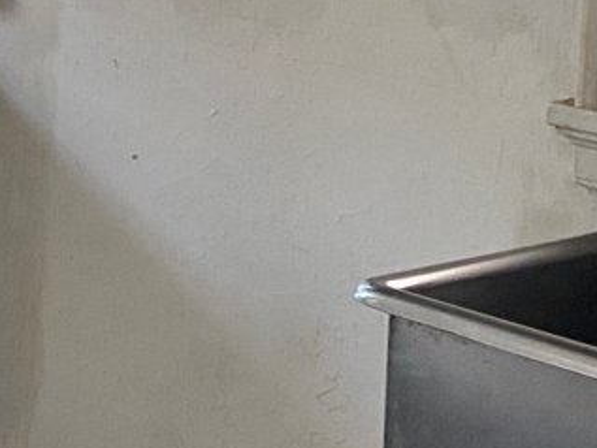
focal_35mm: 124
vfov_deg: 11.5
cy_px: -217
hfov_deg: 12.8
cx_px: -777
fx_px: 2139
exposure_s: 1/88
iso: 125
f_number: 1.8
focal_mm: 4.25
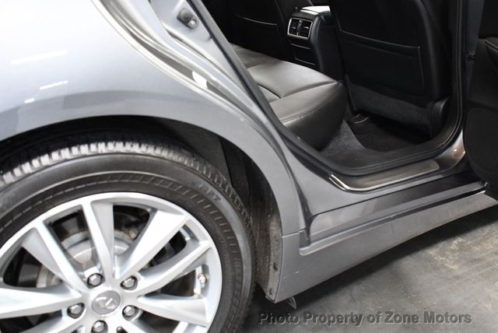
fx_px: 498
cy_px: 166
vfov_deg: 36.9
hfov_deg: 53.1
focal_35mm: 36
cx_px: 249
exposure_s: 1/80
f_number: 3.5
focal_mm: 18
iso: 3200
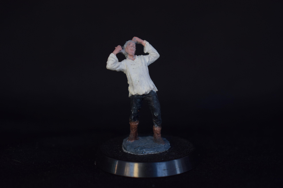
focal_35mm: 75
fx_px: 590
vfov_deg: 18.2
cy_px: 94
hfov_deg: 27.0
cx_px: 142
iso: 400
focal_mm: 50
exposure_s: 1/30
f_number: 5.6
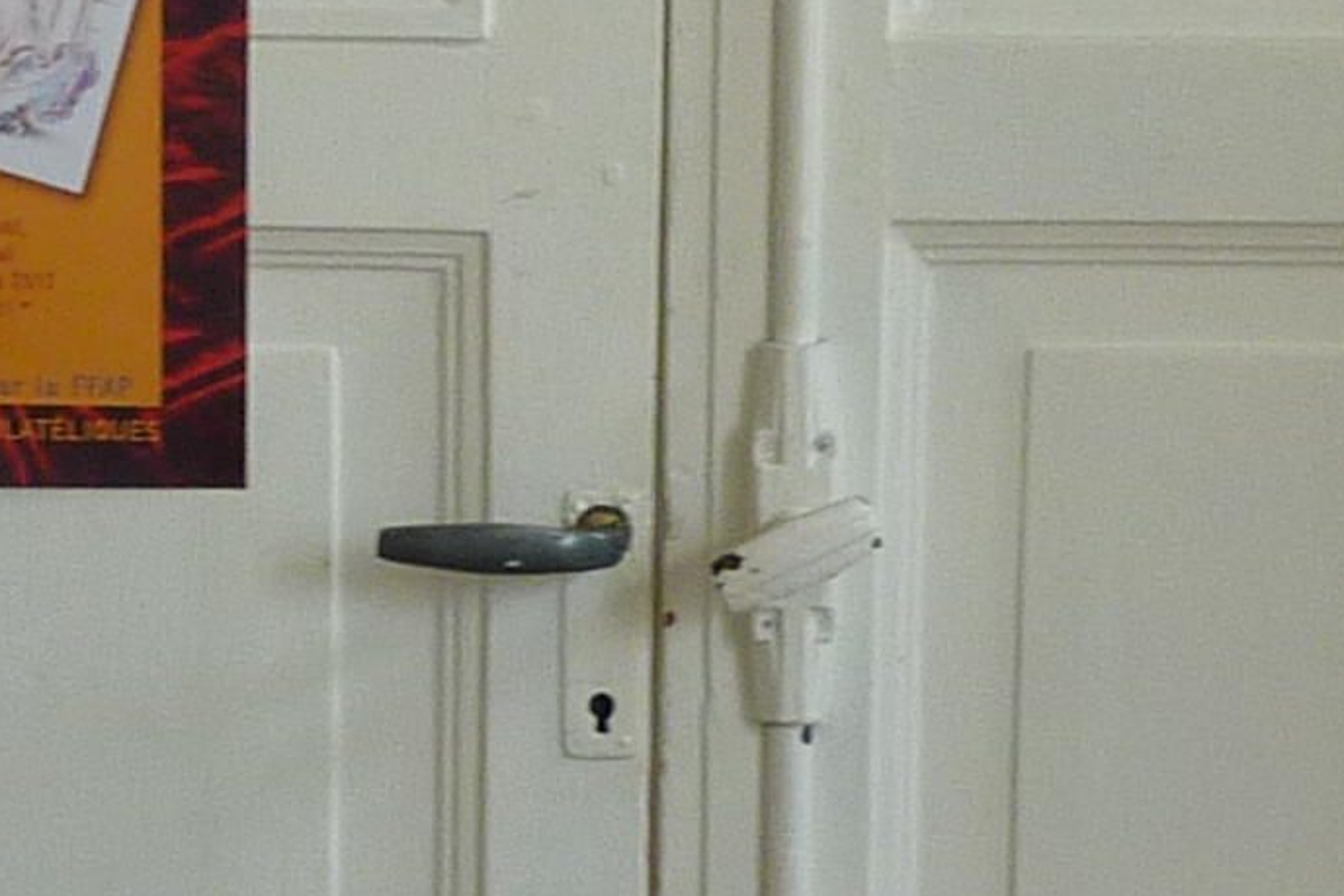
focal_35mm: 193
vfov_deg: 7.0
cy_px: 1569
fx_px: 7206
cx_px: 463
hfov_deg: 10.6
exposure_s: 1/30
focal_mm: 5.7
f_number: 3.5
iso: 125
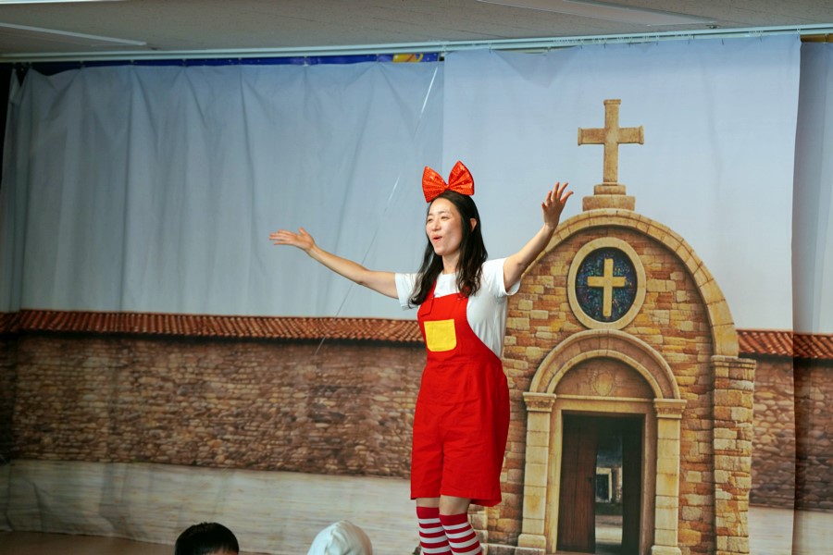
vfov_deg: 10.8
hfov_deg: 16.1
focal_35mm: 127
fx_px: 2938
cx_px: 416
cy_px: 278
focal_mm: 127
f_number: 4
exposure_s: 1/160
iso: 1250
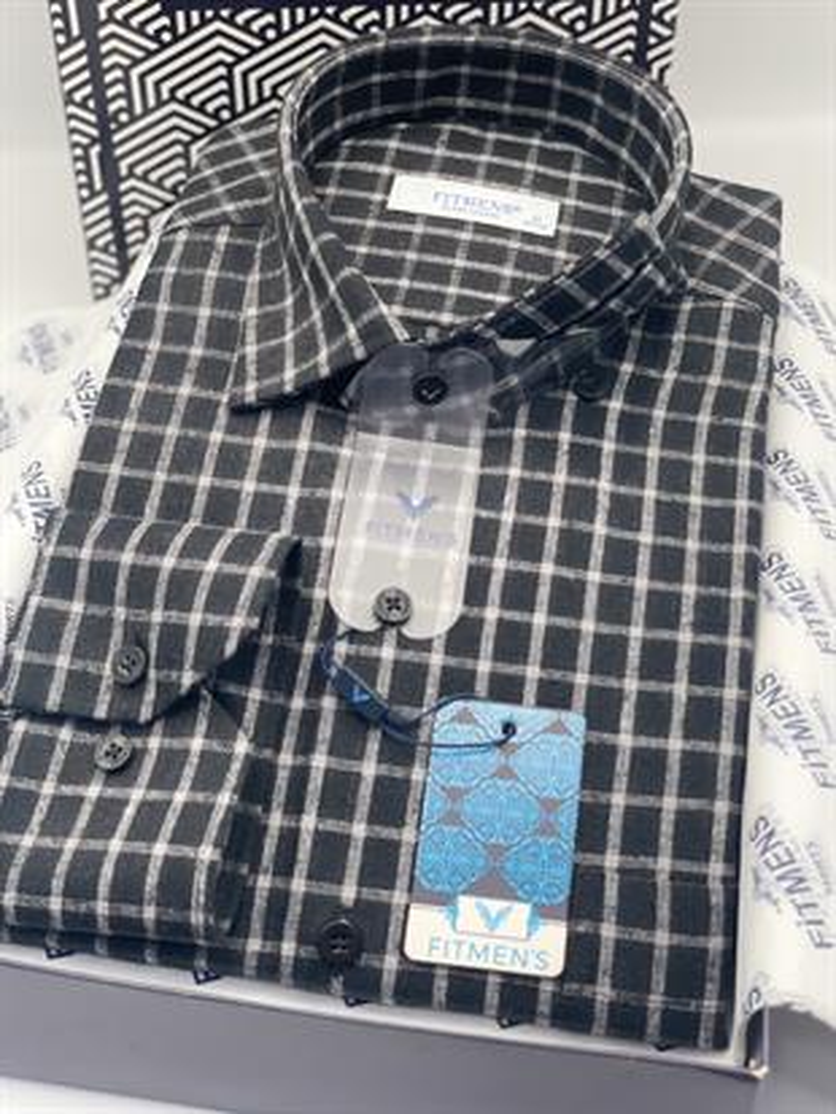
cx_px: 418
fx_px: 1674
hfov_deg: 28.0
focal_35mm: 52
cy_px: 557
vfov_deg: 36.8
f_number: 2
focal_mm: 6
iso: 40
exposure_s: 1/122
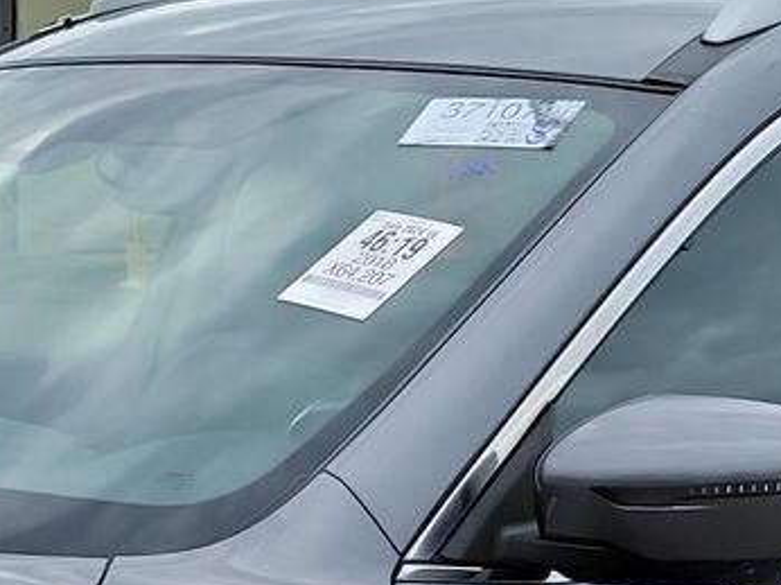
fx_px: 2503
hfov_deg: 17.5
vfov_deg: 12.4
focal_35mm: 111
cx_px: 124
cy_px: 994
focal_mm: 6.7
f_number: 1.8
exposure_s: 1/125
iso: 50
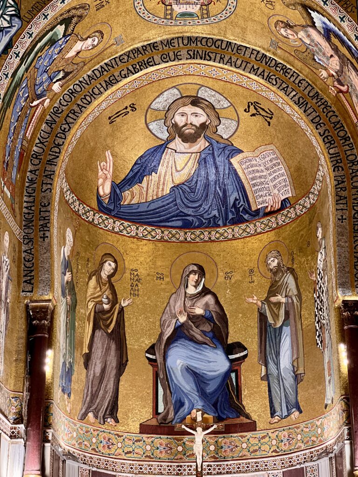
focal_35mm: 77
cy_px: 238
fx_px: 1062
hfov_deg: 19.1
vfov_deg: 25.3
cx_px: 179
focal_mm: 9
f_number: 2.8
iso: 125
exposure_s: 1/33
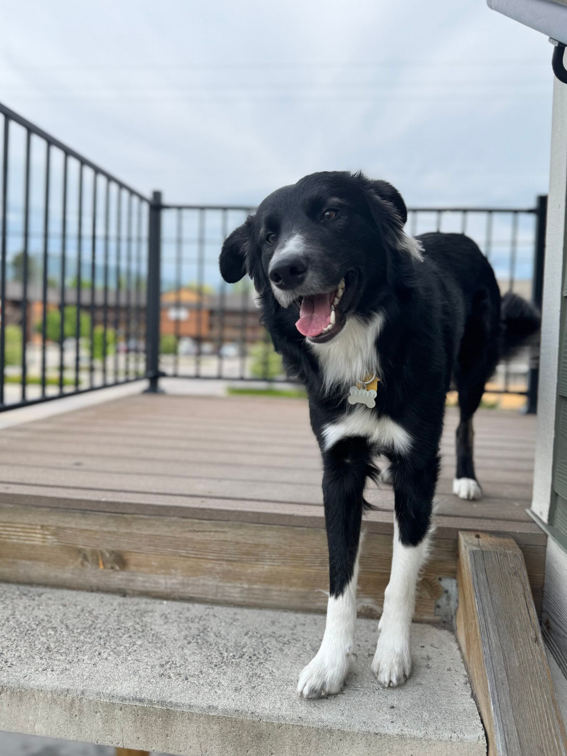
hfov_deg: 53.1
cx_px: 290
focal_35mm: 26
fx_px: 568
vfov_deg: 67.2
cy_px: 351
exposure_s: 1/223
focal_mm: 6.76
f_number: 1.78
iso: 80
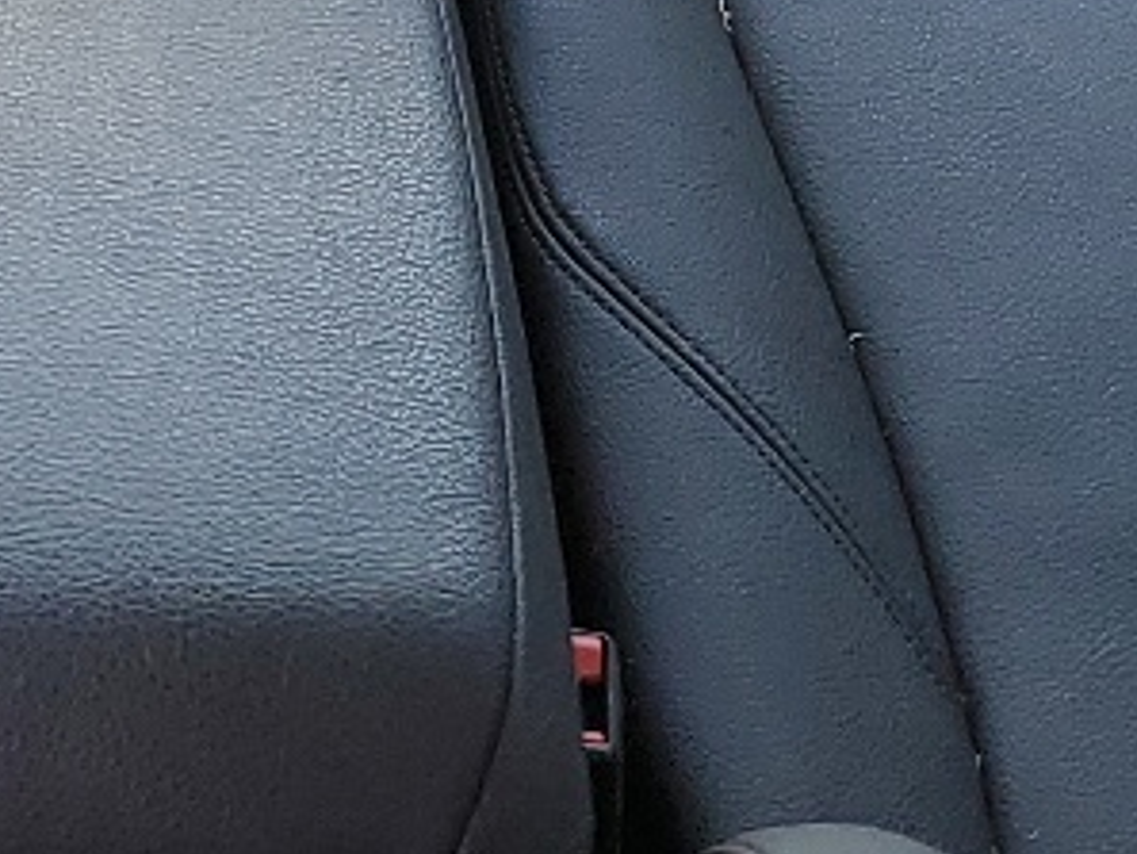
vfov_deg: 10.2
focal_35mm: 140
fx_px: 4600
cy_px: -456
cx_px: -115
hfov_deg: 13.8
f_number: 1.5
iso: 50
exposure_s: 1/132
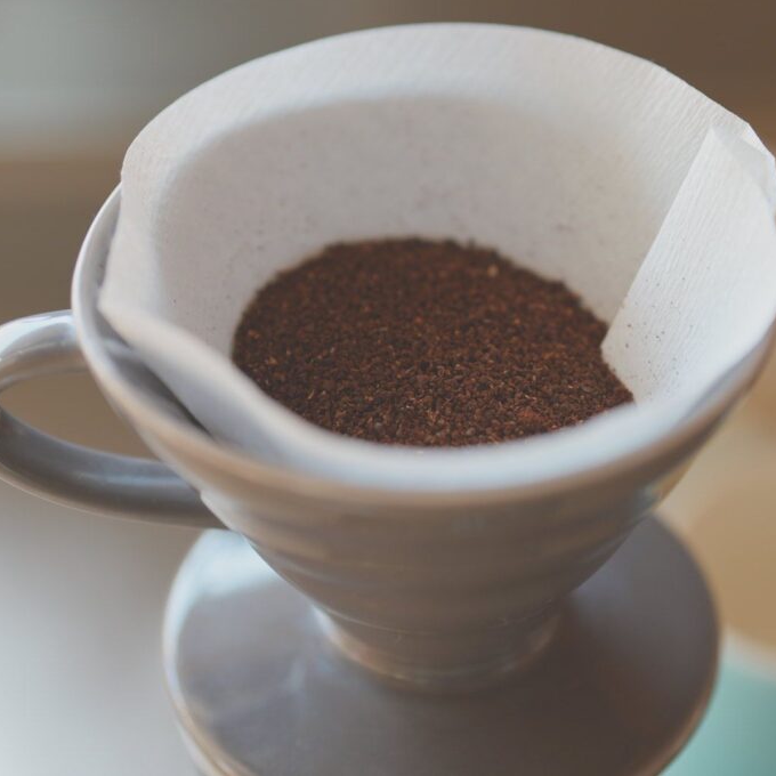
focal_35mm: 96
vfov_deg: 18.1
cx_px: 524
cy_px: 387
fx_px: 2435
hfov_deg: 18.1
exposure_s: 1/80
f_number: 1.8
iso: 125
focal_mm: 50
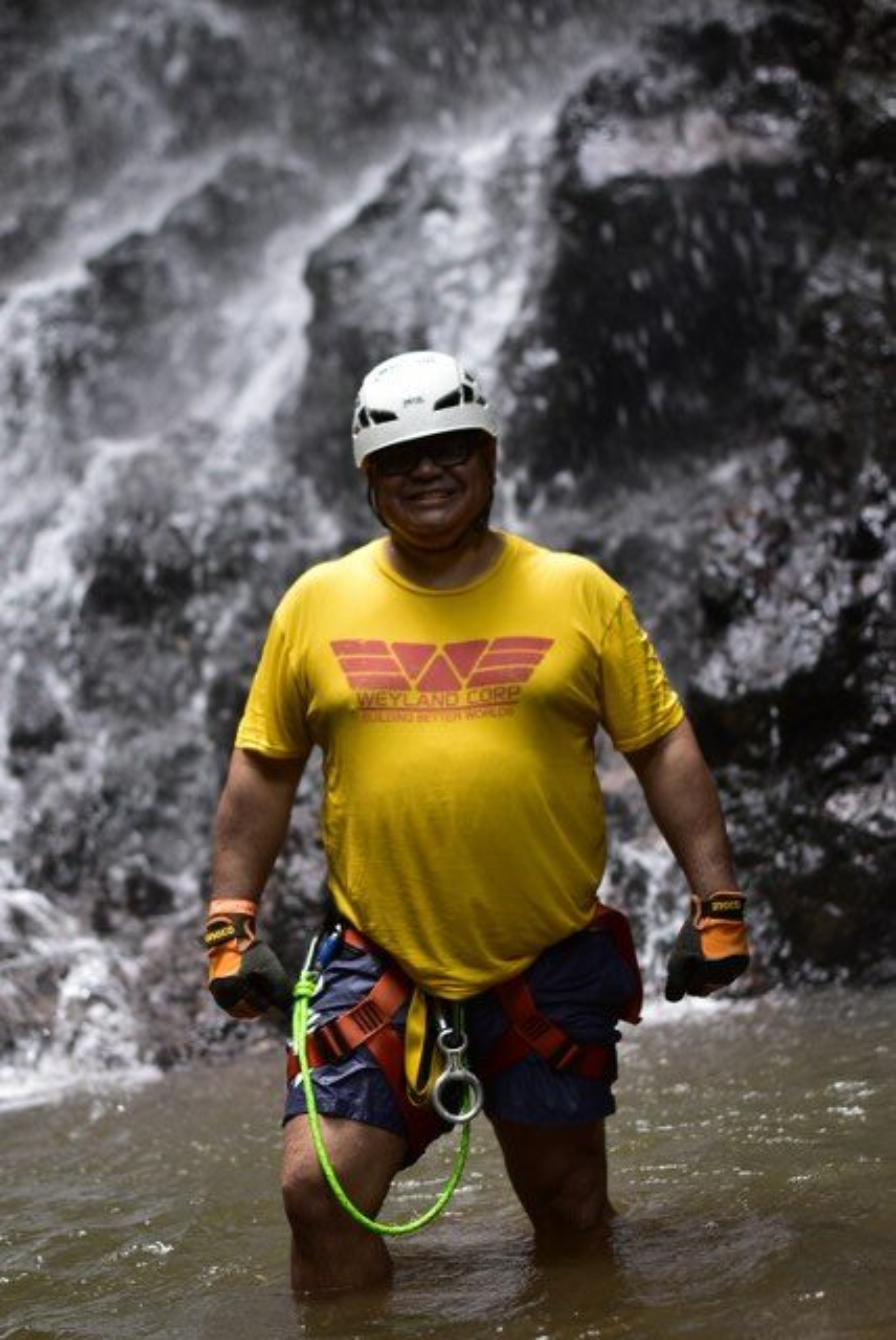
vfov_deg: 27.0
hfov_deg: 18.2
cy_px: 670
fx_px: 2794
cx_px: 448
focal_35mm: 75
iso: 220
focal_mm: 50
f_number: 1.8
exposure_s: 1/200
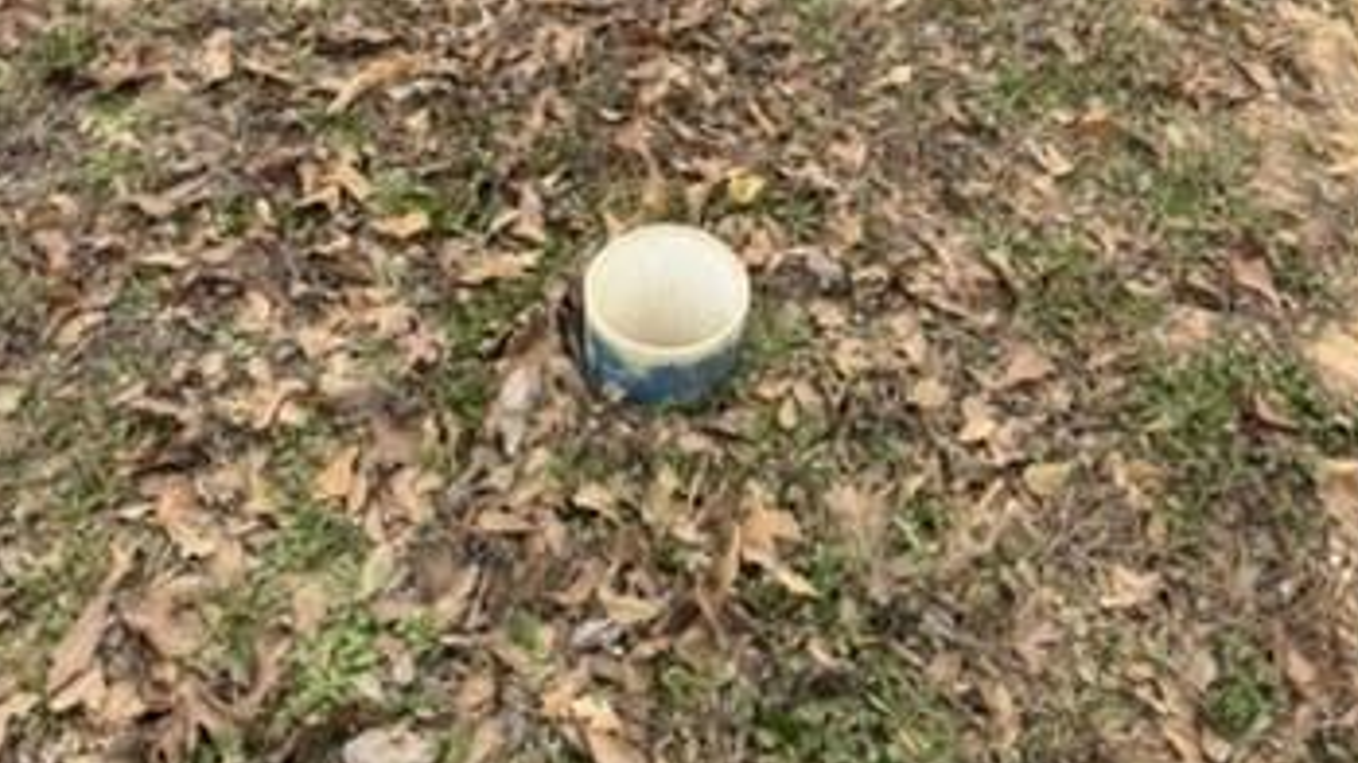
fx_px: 1296
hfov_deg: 55.3
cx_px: 685
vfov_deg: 30.1
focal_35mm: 36
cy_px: -35
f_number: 1.78
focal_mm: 6.76
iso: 80
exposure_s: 1/1211
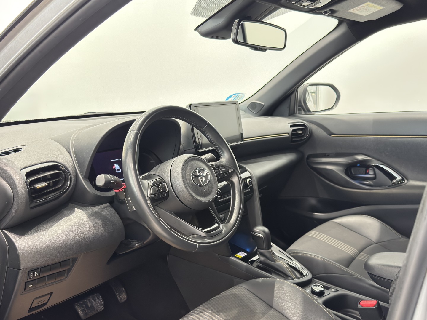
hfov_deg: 52.6
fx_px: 432
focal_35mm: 35
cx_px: 214
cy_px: 160
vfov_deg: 40.7
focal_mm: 6.76
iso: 250
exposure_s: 1/50
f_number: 1.78
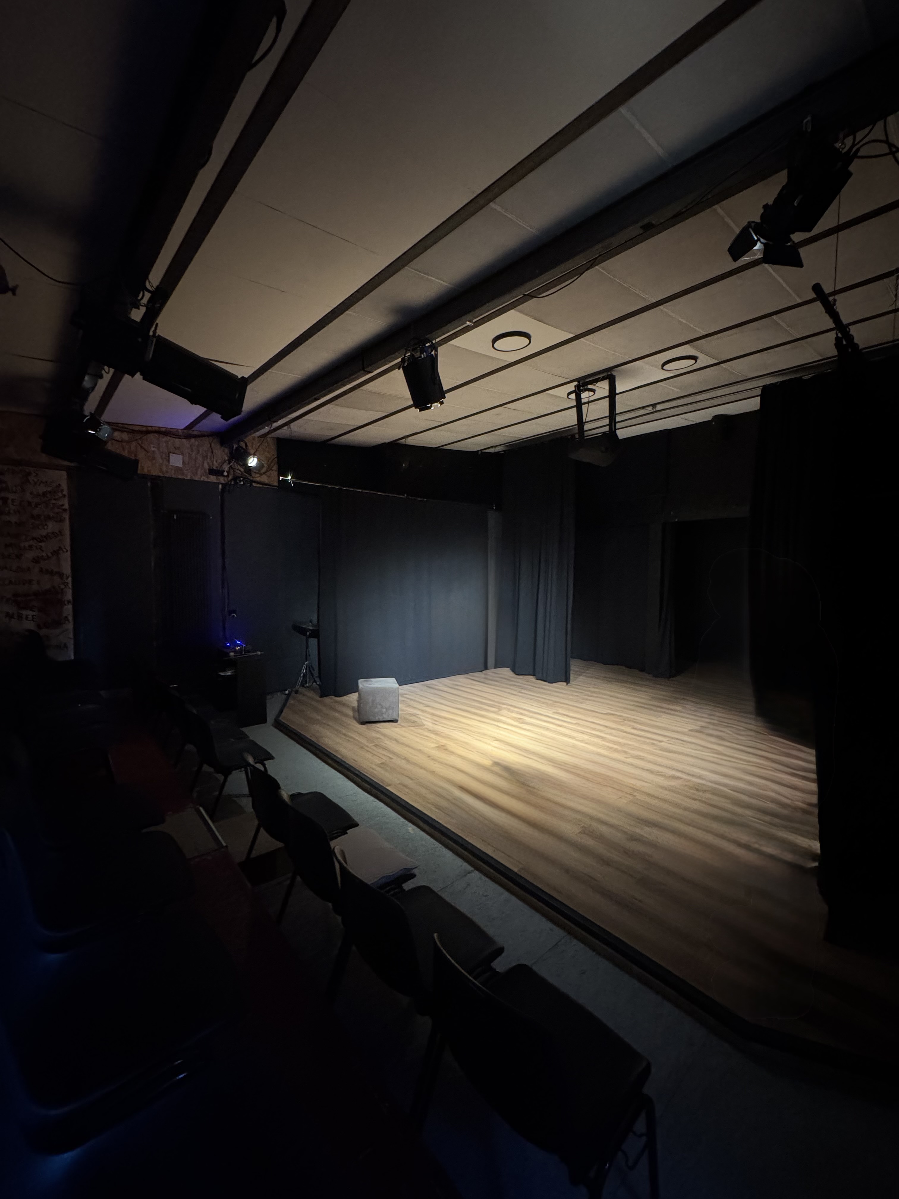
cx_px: 450
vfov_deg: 102.1
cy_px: 600
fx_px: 485
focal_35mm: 14
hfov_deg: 85.7
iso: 500
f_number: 2.2
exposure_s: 1/60
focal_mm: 2.22
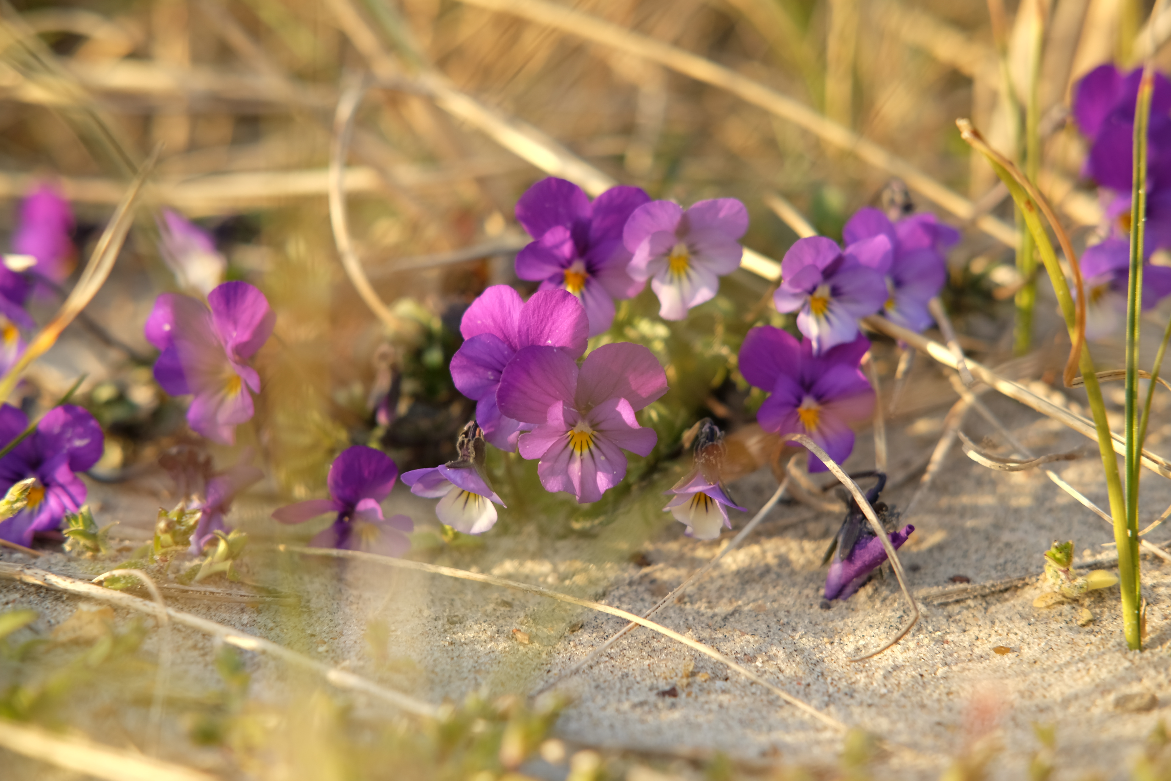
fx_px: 1724
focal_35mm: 53
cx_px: 586
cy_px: 390
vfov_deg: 25.5
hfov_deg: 37.5
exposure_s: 1/180
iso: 200
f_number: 4
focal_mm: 35
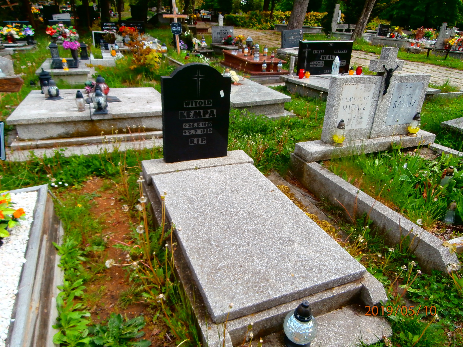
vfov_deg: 56.8
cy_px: 174
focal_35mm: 24
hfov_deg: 71.6
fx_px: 321
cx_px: 232
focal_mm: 4.2
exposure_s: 1/400
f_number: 3
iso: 100
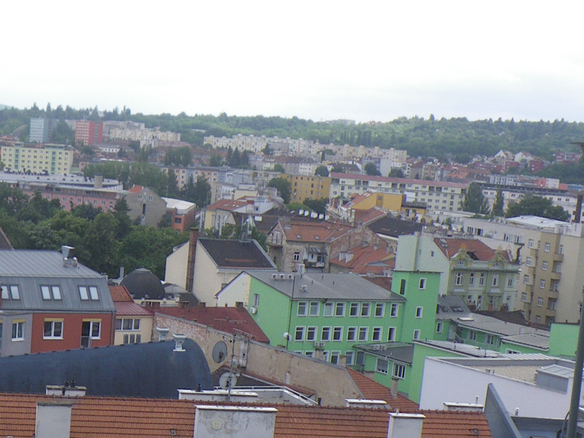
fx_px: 1350
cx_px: 61
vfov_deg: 17.6
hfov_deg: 23.8
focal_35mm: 80
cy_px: 524
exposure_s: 1/160
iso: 50
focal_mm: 5
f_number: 4.2
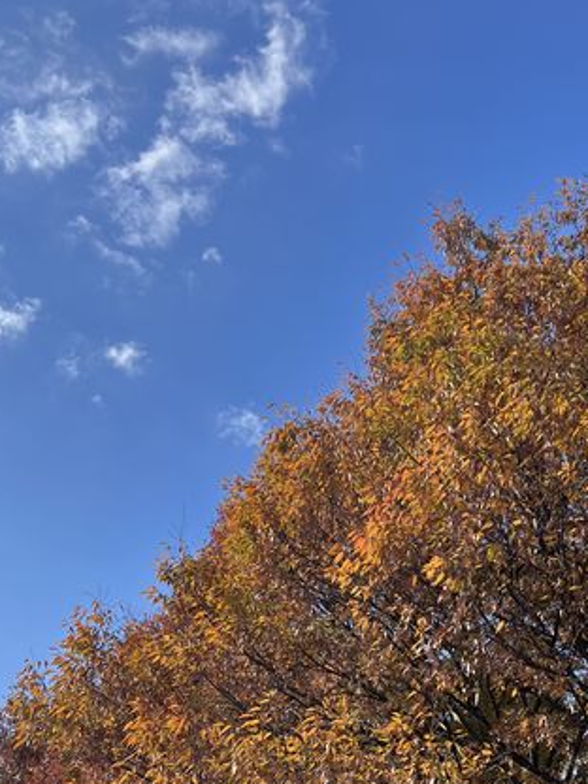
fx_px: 1132
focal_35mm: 50
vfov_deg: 36.5
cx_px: 401
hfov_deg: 28.9
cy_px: 658
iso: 50
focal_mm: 5.7
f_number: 1.5
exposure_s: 1/2045
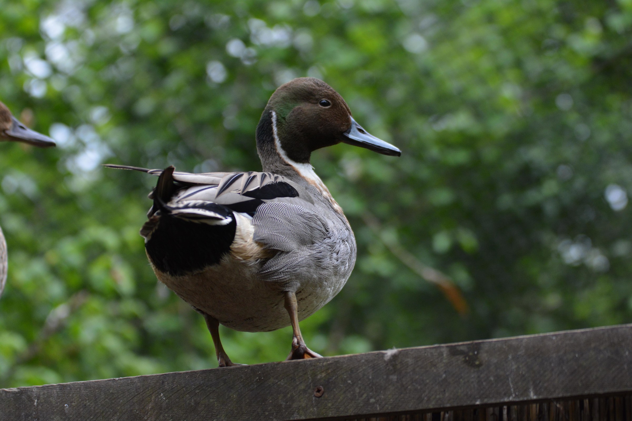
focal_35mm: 105
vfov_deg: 13.0
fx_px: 1843
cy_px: 210
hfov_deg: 19.5
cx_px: 316
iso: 900
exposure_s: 1/500
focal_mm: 70
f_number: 4
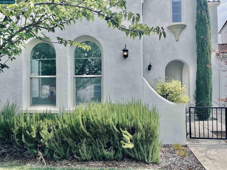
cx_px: 114
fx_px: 170
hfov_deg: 67.3
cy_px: 85
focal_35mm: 26
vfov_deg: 53.1
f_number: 1.6
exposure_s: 1/1825
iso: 32
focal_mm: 4.2
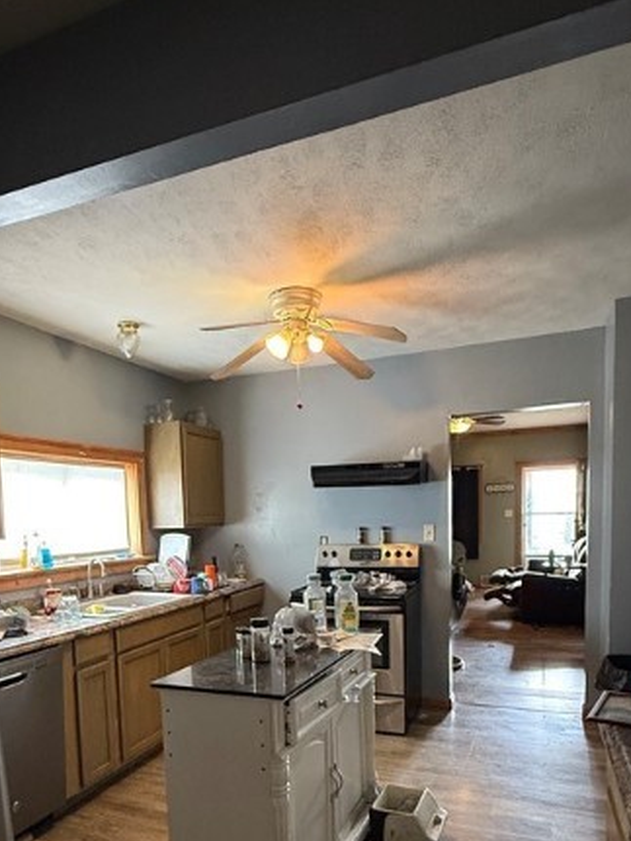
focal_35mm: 25
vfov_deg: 67.1
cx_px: 281
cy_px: 575
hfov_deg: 54.8
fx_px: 607
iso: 640
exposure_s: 1/60
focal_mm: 2.22
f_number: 2.2
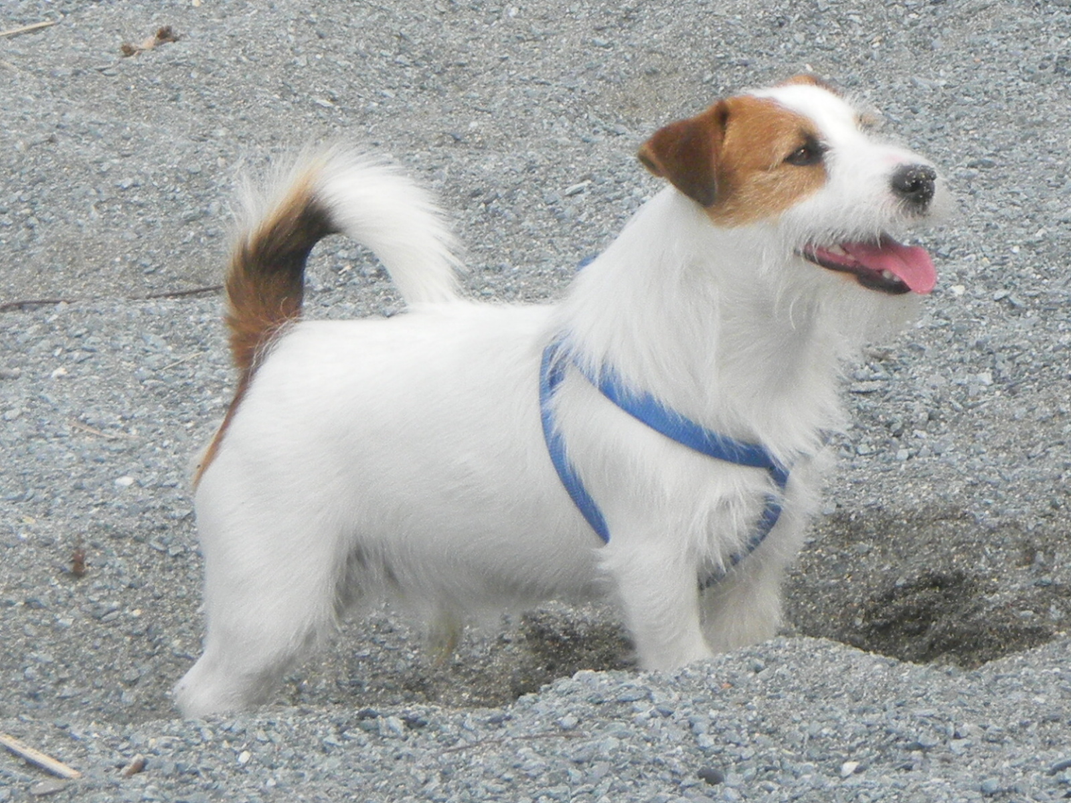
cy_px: 402
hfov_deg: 14.1
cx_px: 536
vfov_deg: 10.6
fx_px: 4332
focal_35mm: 140
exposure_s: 1/250
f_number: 5.8
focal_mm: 25
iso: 141
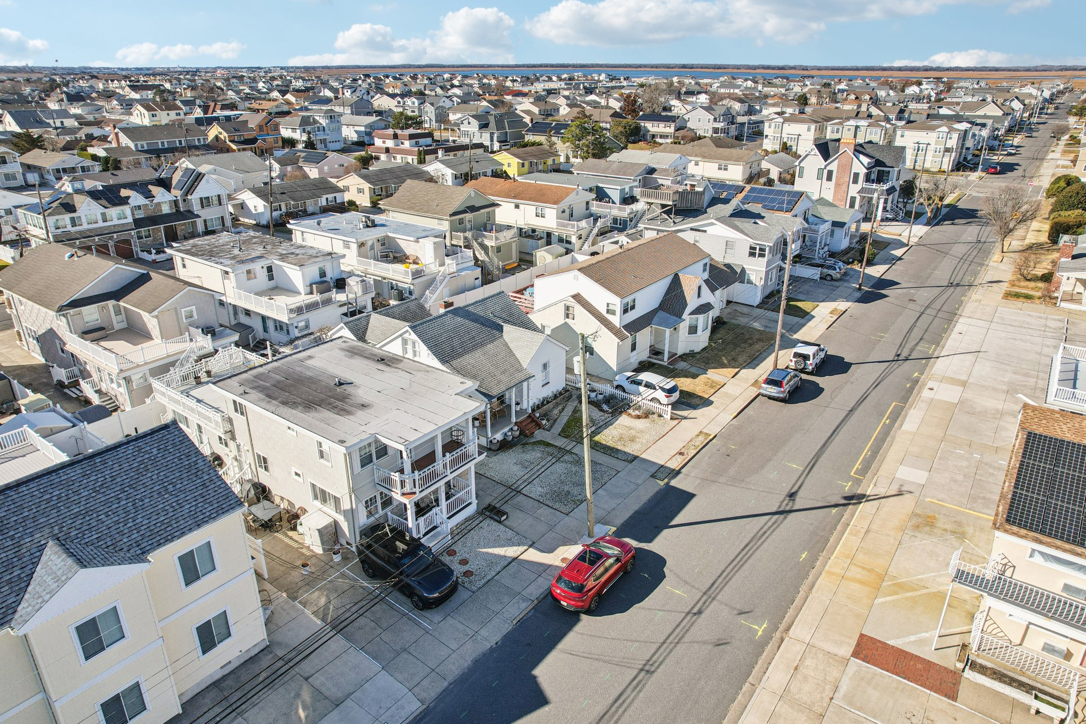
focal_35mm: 22
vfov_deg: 57.2
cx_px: 543
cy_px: 362
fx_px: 664
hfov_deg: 78.6
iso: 110
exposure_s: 1/2000
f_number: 2.8
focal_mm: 8.4
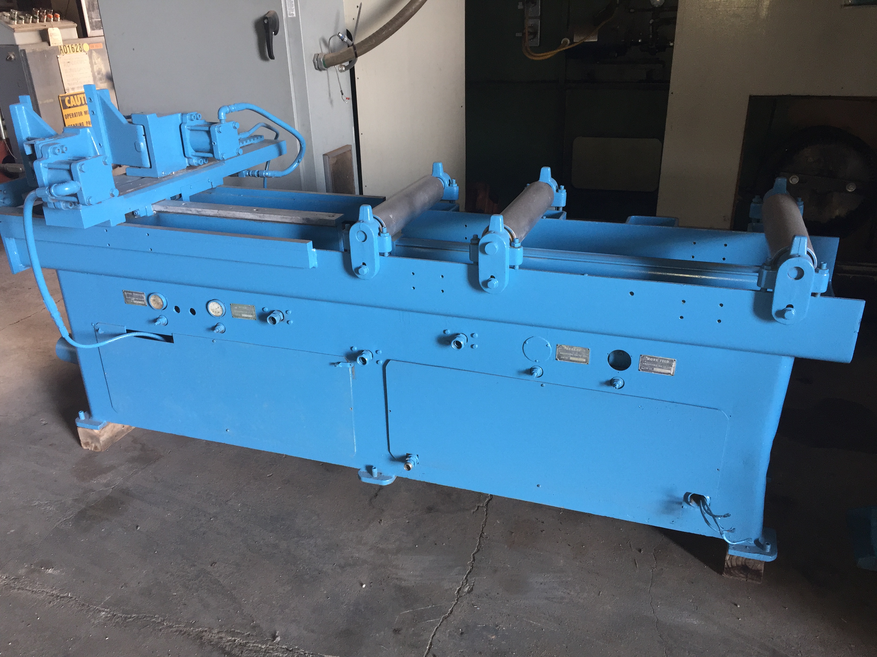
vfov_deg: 48.2
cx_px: 438
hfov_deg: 61.7
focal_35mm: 29
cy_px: 328
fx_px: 735
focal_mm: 4.15
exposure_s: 1/30
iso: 64
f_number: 2.2
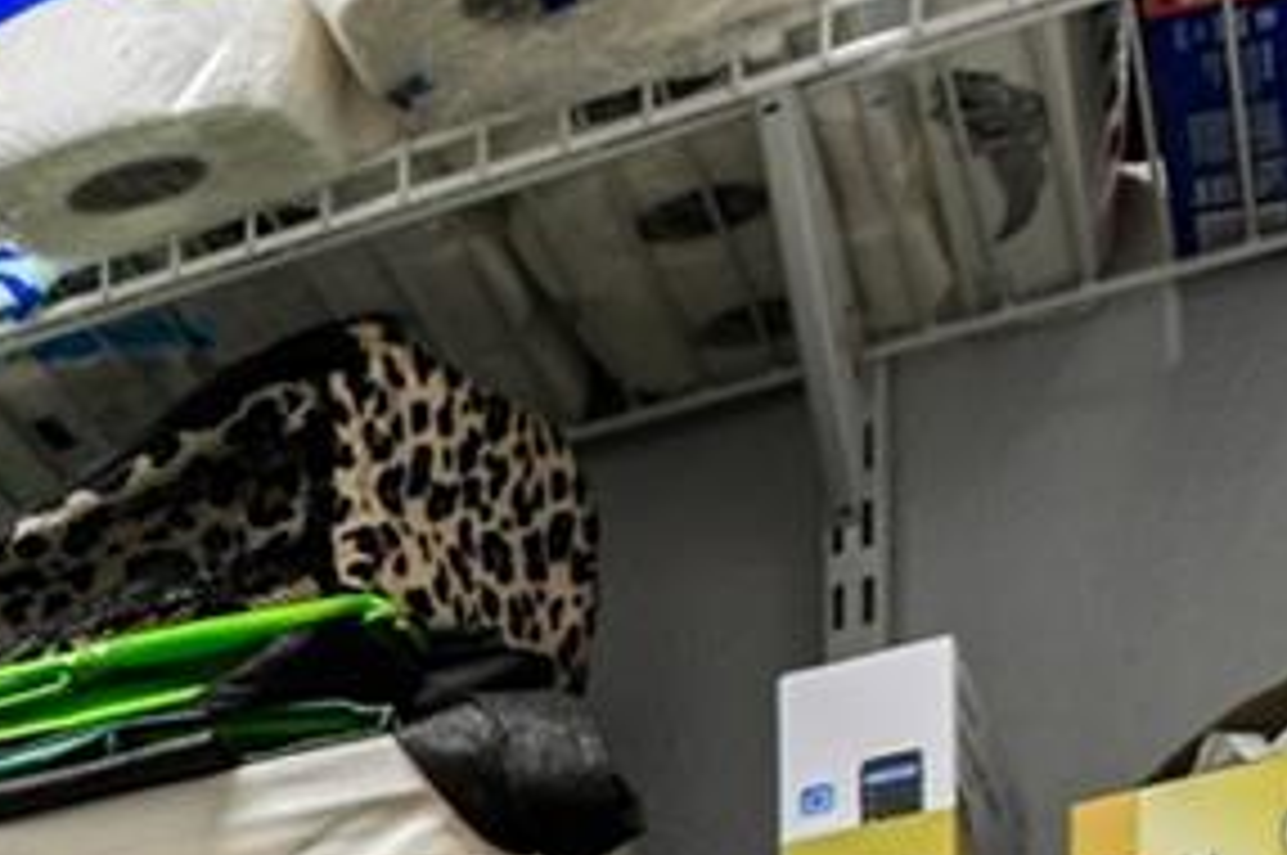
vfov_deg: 12.6
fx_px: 3000
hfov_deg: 17.0
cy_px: 2056
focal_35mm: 84
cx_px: -1368
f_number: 7.1
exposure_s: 1/5
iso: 100
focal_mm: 10
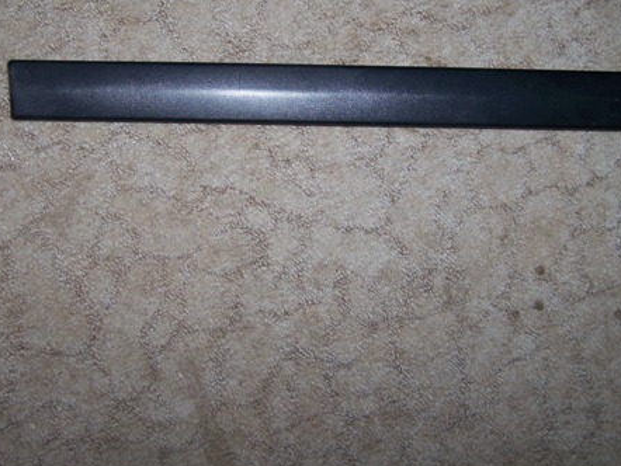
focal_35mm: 55
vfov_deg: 26.4
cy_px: 146
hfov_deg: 34.9
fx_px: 987
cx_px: 278
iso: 80
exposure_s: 1/60
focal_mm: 6.3
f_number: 2.8
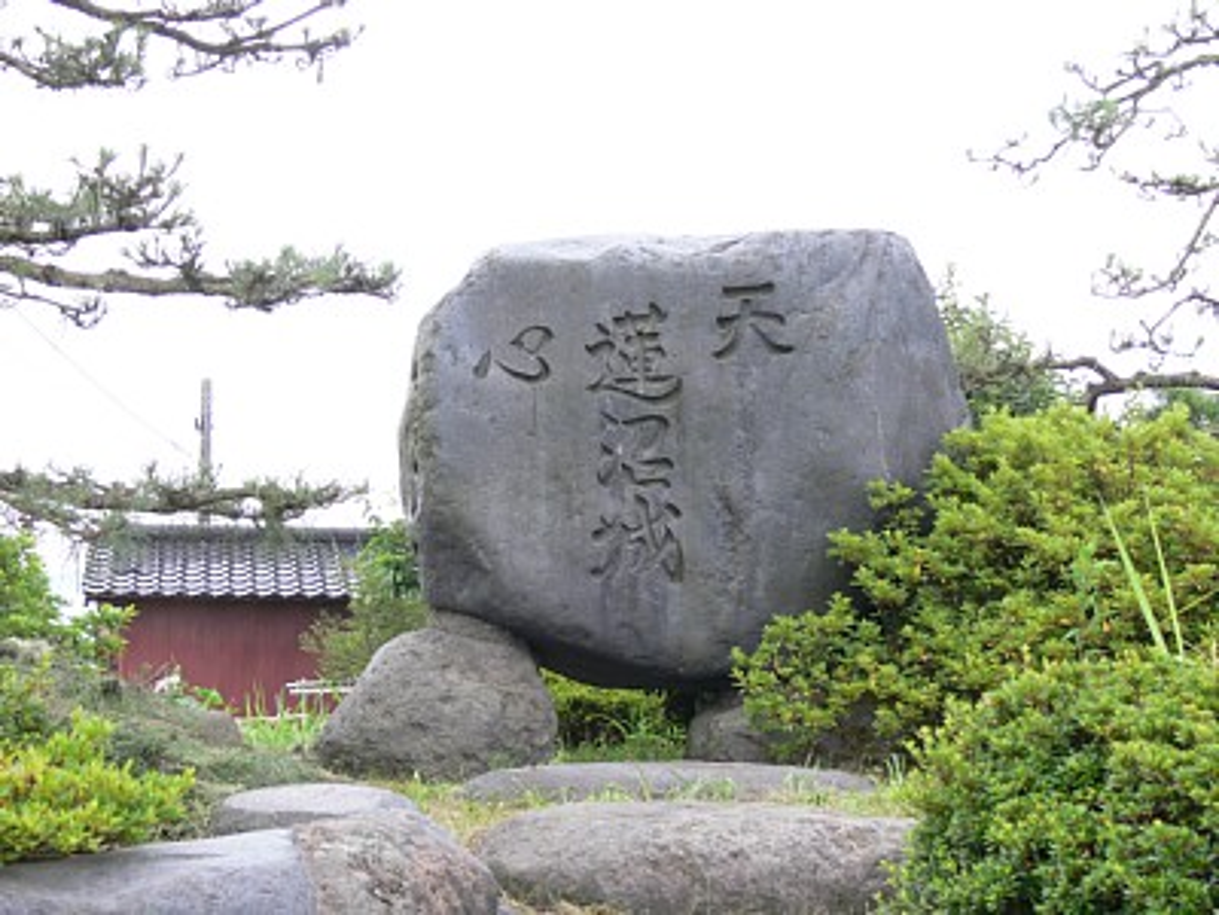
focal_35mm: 62
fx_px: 2183
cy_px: 458
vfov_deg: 23.7
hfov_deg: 31.2
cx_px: 610
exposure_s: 1/125
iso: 80
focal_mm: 13
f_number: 4
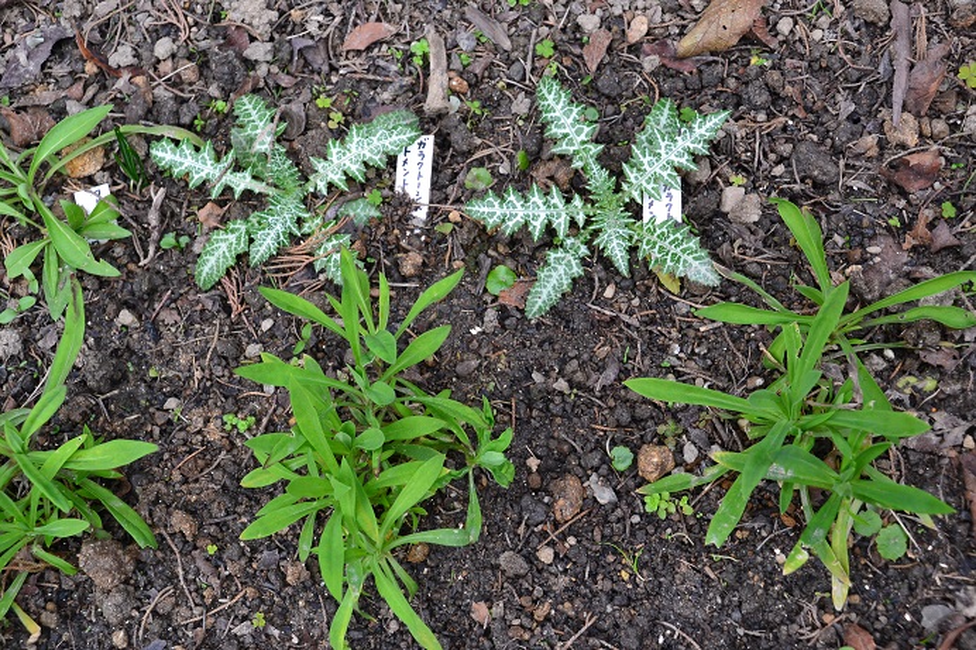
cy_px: 325
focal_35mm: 48
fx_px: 1301
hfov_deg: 41.1
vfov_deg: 28.1
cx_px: 488
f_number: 8
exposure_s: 1/60
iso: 560
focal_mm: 32
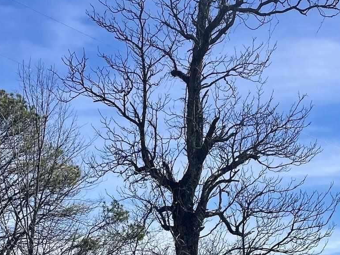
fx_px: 844
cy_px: 304
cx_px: 198
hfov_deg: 22.7
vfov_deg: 16.5
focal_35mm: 86
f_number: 1.6
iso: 32
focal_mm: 4.2
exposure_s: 1/4831
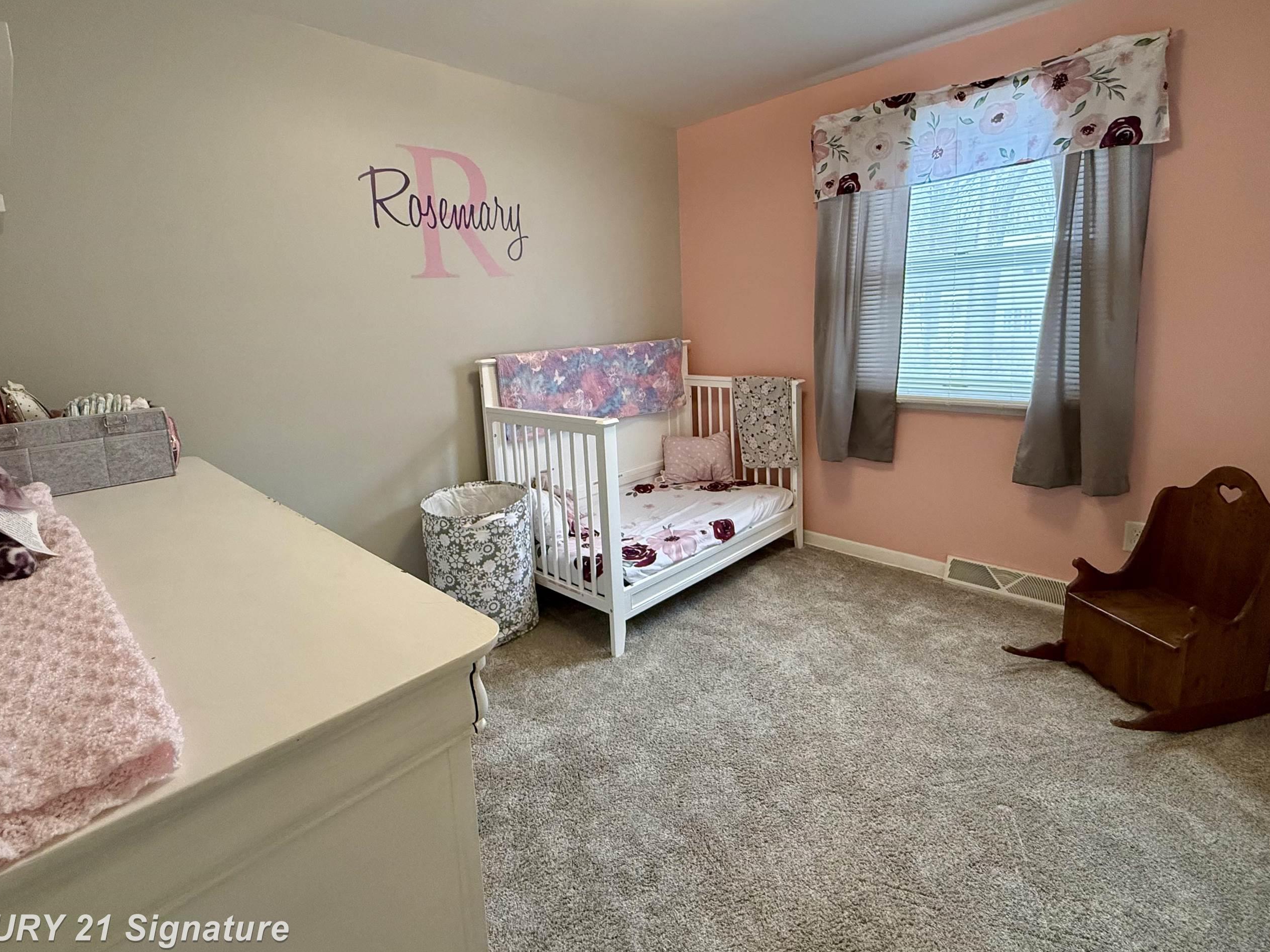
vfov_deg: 74.3
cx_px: 619
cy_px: 409
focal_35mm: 17
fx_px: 624
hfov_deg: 91.0
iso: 400
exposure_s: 1/120
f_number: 2.2
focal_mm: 2.22
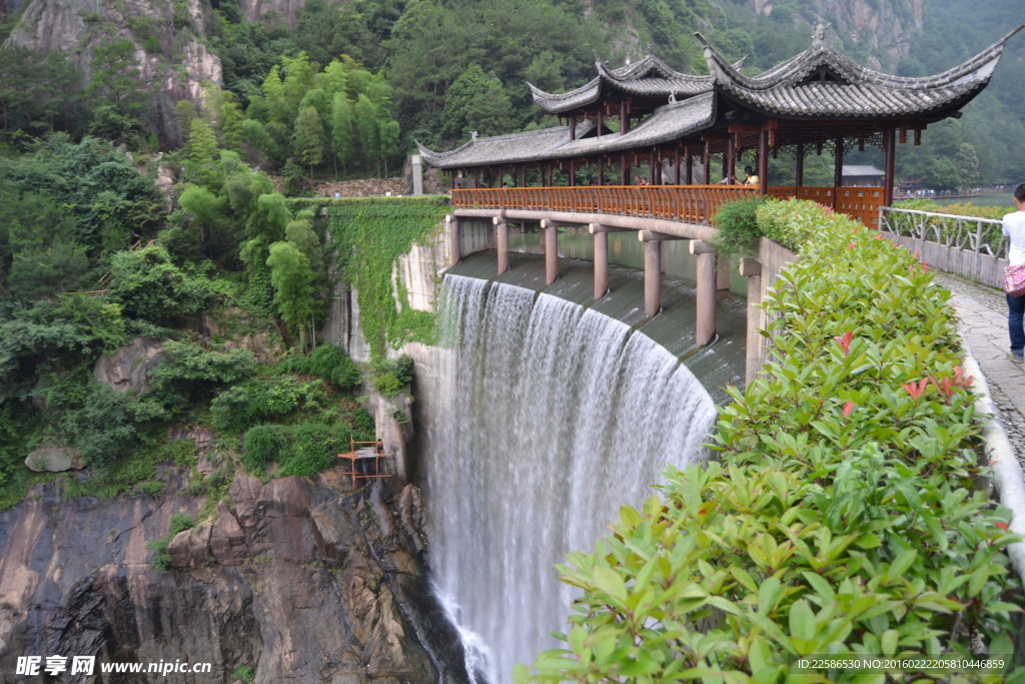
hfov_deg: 67.4
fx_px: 769
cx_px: 512
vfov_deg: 47.9
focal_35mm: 27
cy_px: 342
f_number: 3.5
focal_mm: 18
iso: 100
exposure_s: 1/50
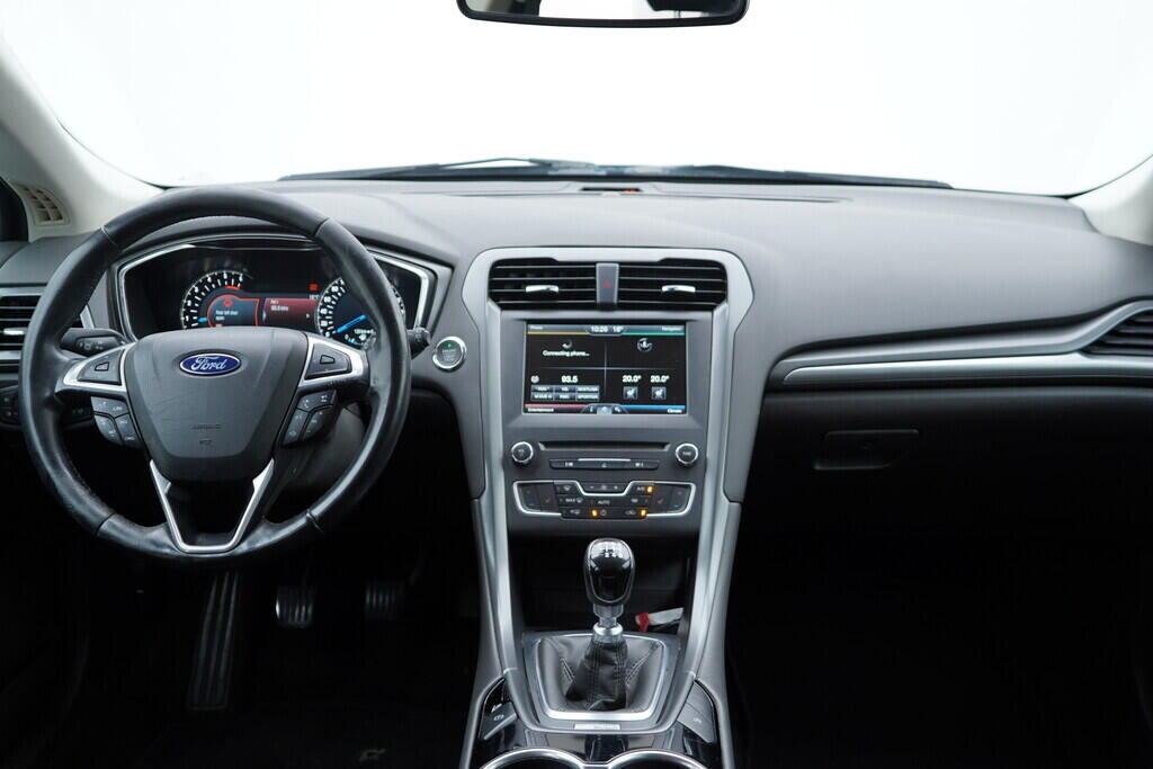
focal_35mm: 36
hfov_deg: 53.1
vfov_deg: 36.9
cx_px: 576
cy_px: 384
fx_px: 1153
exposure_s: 1/40
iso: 125
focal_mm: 24
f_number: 2.8
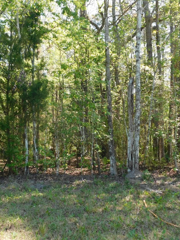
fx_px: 284
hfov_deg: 34.9
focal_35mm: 41
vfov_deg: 45.8
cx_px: 66
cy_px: 119
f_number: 3.2
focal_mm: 5.3
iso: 125
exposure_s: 1/250
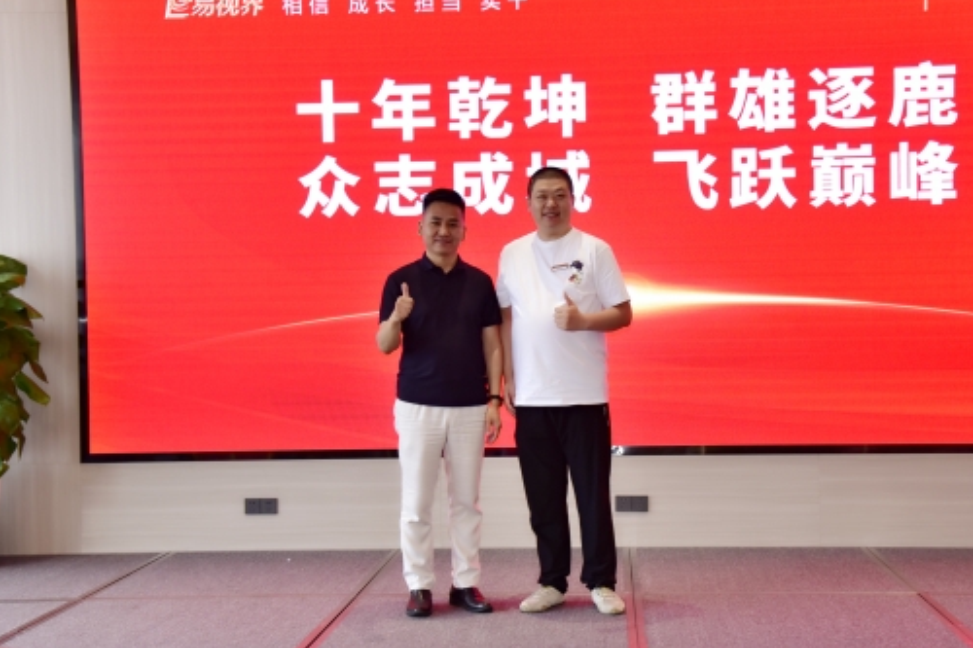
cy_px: 325
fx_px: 1297
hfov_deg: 41.1
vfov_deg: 28.1
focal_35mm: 48
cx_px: 535
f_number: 5
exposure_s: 1/125
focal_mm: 40
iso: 1000
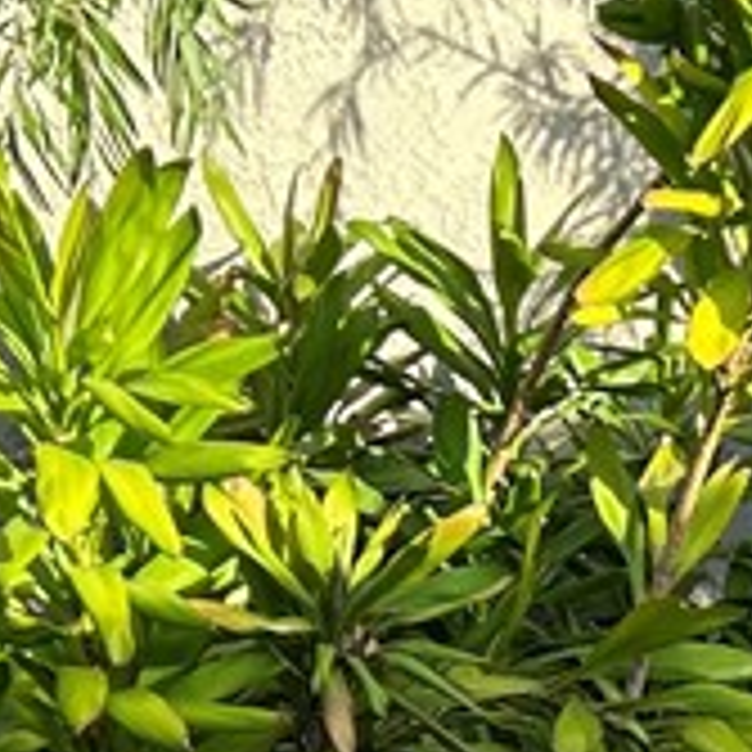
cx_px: 1351
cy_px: 761
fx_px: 3465
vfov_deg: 12.2
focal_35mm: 141
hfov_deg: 11.5
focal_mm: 5.7
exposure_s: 1/476
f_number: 1.5
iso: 50
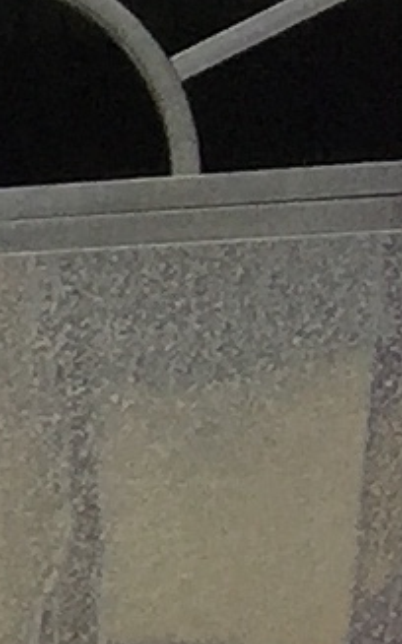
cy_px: 1879
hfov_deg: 3.3
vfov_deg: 6.3
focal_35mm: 307
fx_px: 5389
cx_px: -2641
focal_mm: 4.15
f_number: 2.2
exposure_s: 1/1130
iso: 32
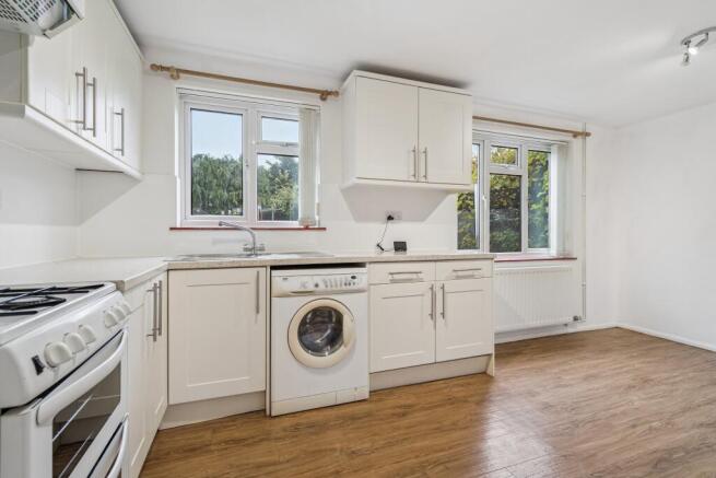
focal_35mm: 16
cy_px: 239
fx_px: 318
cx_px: 358
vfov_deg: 73.8
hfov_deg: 96.7
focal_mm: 16
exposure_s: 1/80
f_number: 5
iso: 640
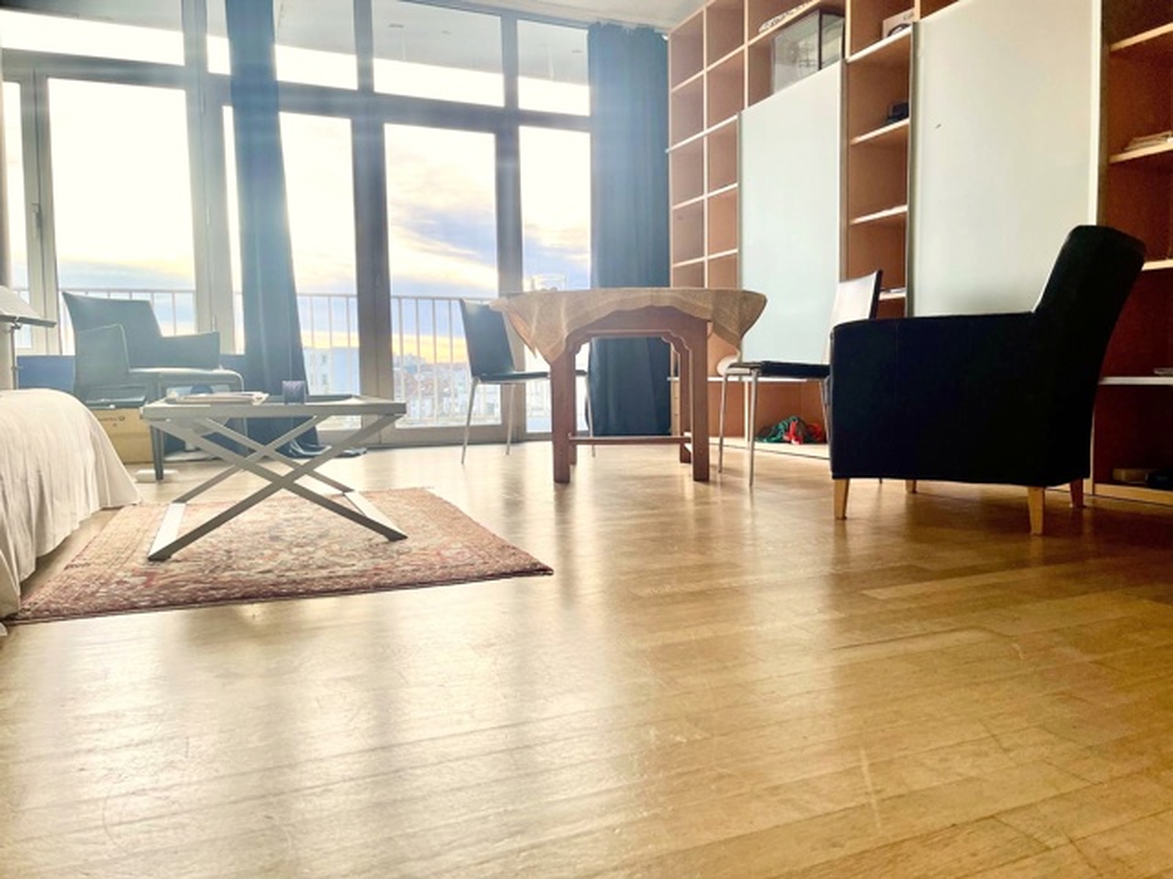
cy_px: 440
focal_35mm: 26
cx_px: 586
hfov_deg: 67.3
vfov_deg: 53.1
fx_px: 881
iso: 32
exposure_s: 1/188
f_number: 1.6
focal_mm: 5.1
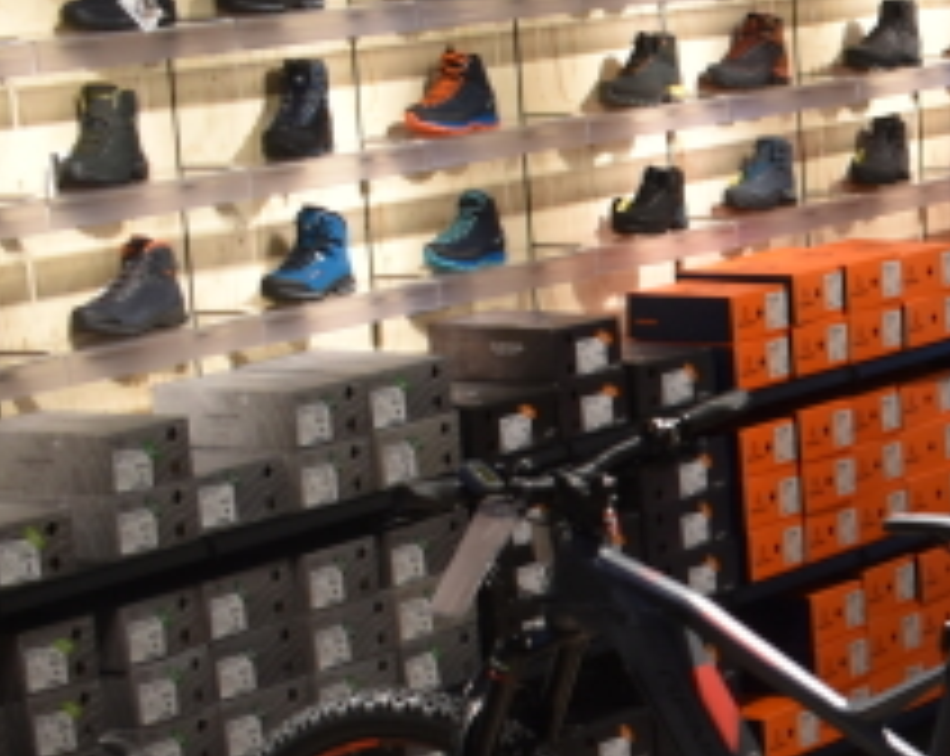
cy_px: 1004
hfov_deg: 11.5
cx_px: 1819
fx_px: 4322
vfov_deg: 9.8
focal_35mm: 154
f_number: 4.8
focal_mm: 24
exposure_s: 1/90
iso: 400
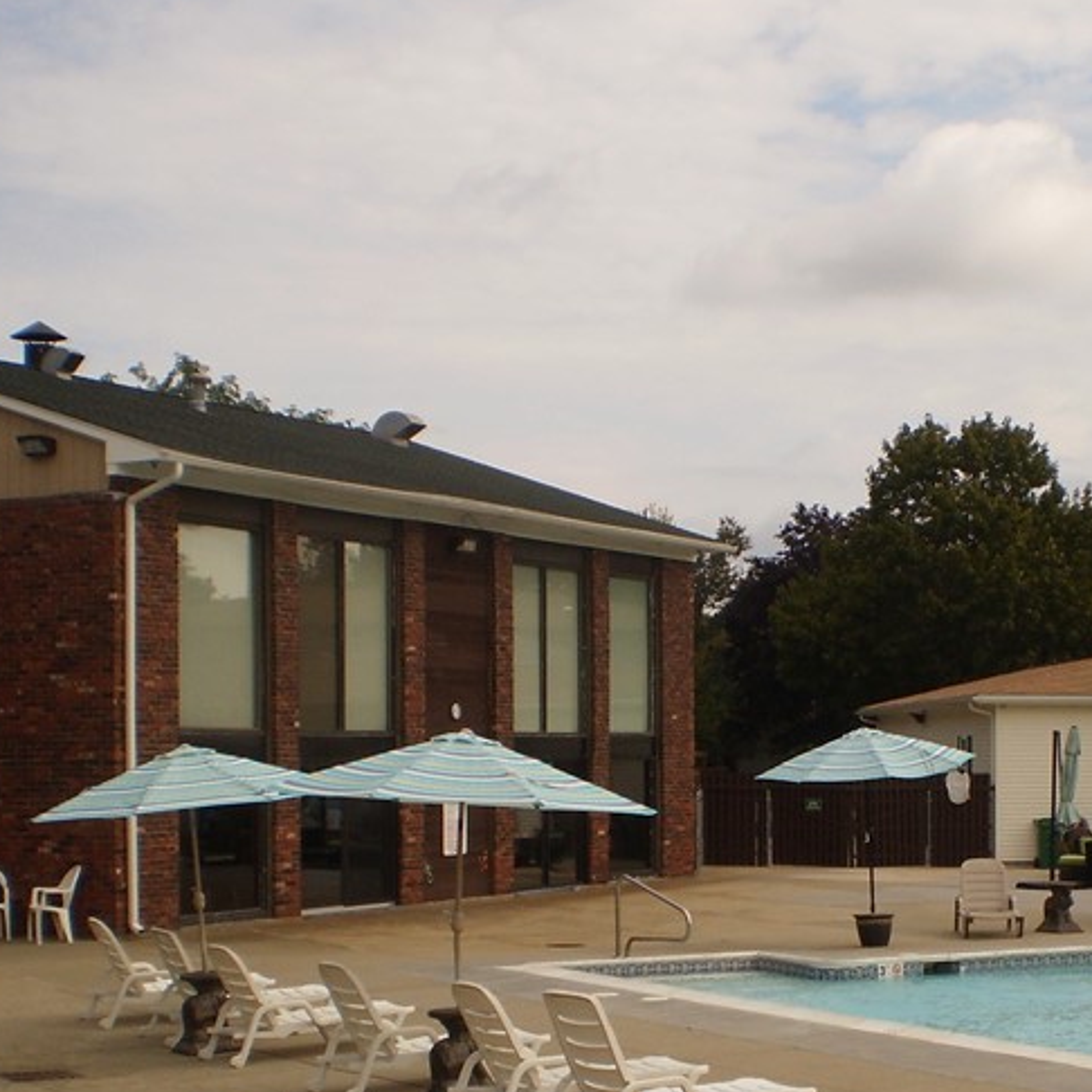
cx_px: 793
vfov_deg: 25.5
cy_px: 802
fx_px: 2391
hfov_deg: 25.5
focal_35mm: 67
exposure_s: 1/800
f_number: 4.6
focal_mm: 6.3
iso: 64
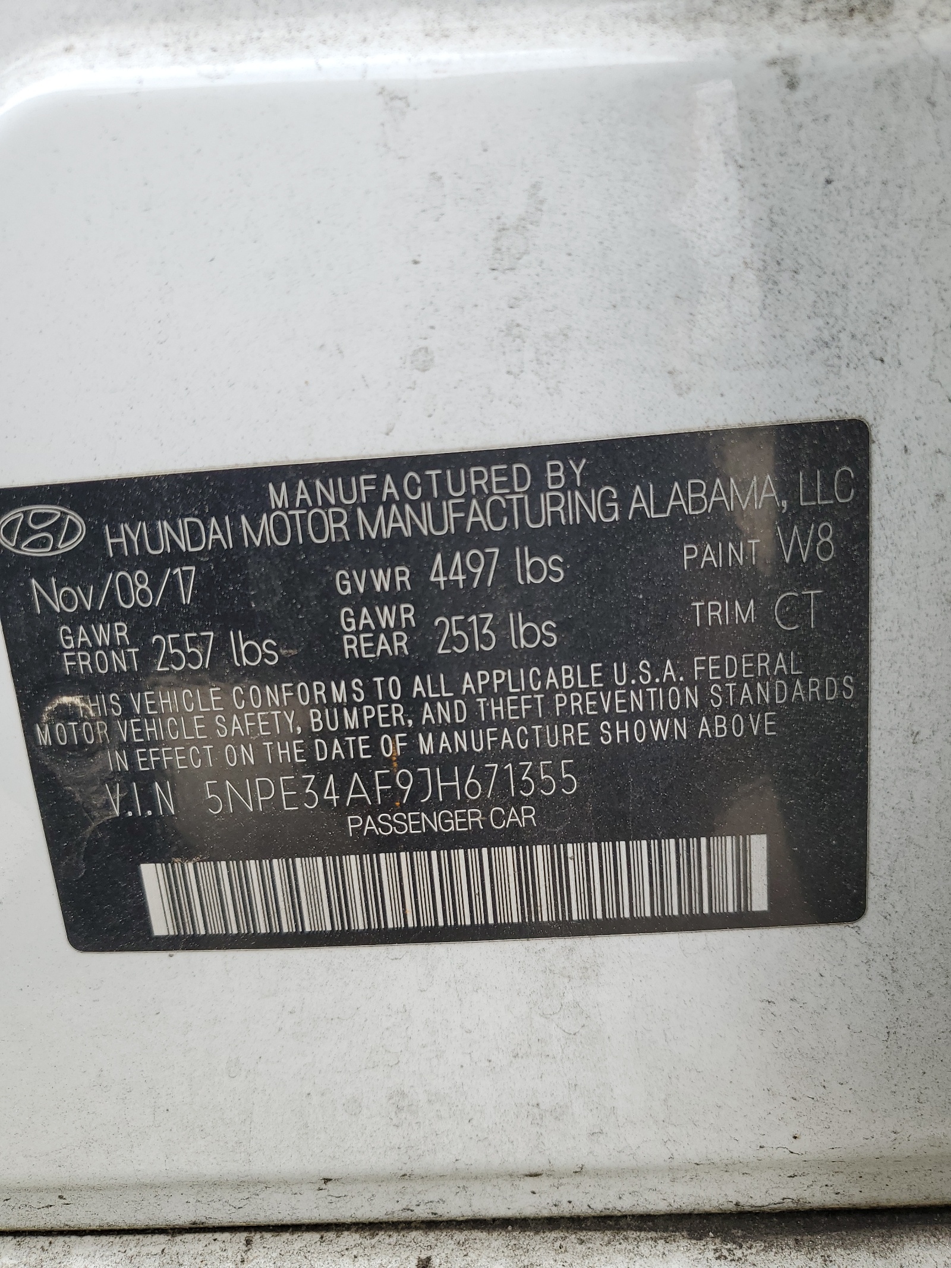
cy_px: 634
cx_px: 476
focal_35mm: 26
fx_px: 952
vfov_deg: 67.3
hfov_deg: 53.1
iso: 50
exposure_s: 1/526
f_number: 1.5
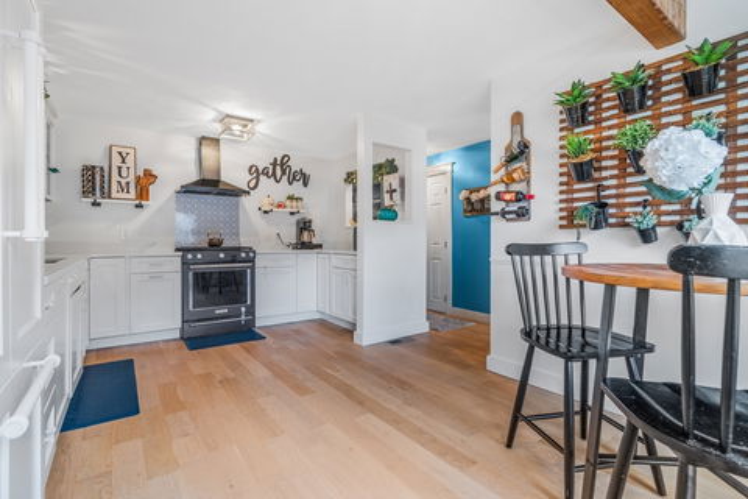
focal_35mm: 16
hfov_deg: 96.7
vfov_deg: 73.7
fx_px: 332
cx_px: 374
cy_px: 250
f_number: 8
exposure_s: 8
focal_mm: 16
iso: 200
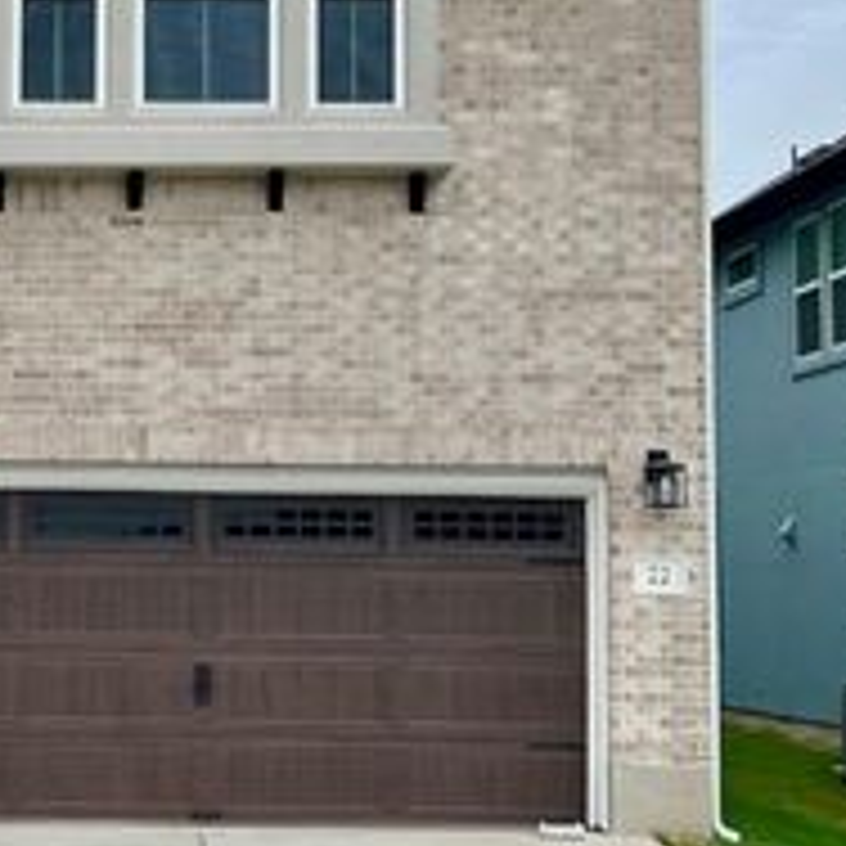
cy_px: 182
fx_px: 1687
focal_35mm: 61
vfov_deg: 27.6
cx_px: -14
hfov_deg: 26.5
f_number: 1.5
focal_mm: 5.7
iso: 50
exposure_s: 1/8000
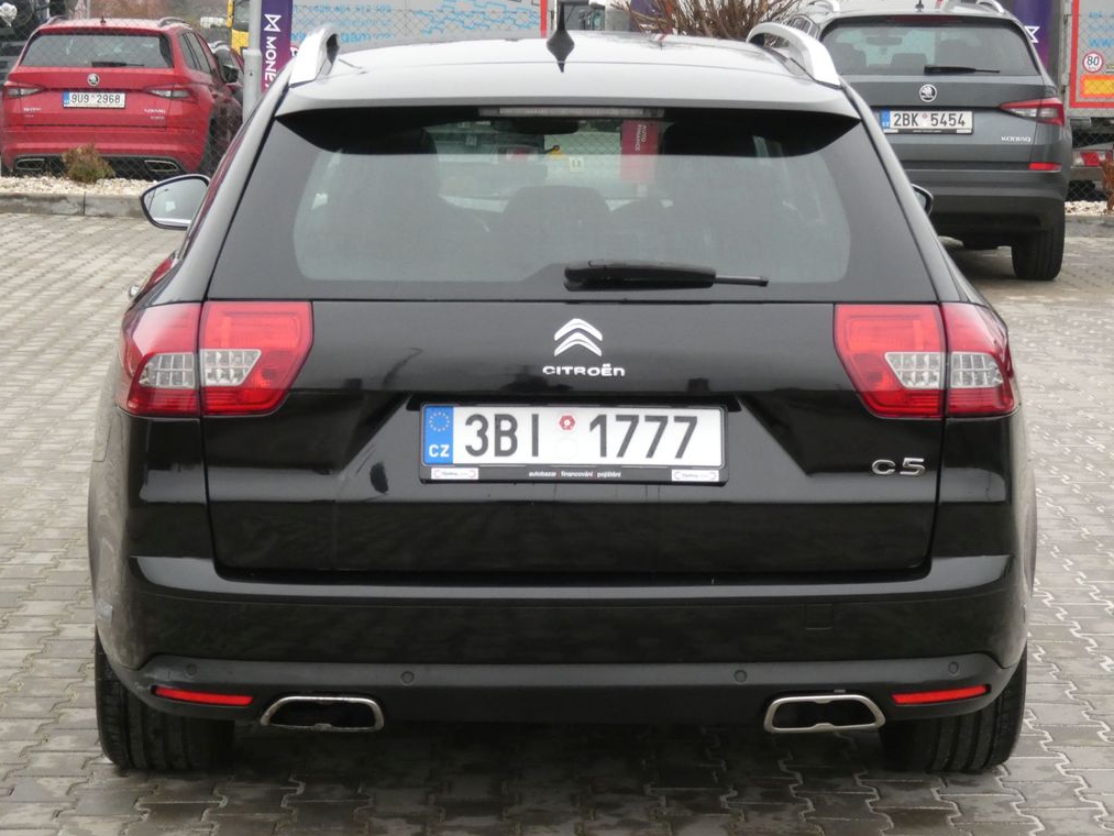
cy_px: 417
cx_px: 552
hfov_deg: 21.5
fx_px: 2929
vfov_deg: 16.2
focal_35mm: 91
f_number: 5.6
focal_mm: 16
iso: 640
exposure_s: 1/80
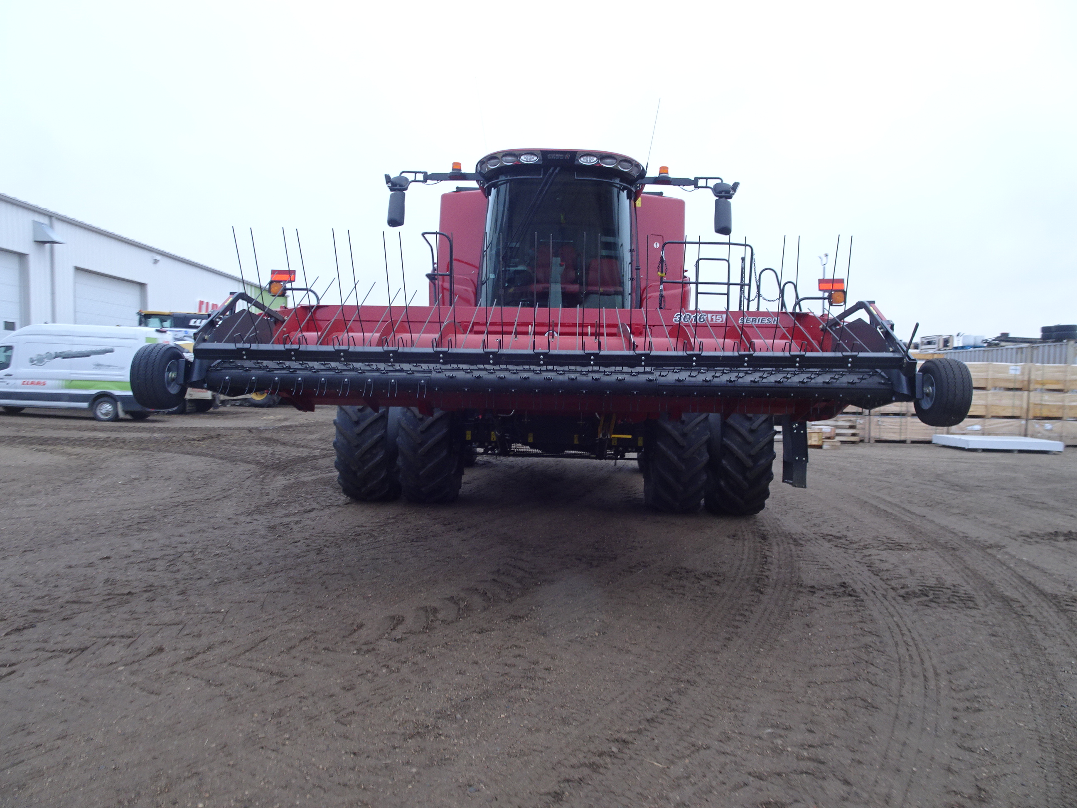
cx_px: 538
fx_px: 747
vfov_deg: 56.8
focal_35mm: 24
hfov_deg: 71.6
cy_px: 404
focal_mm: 4.1
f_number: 3.5
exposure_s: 1/40
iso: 80
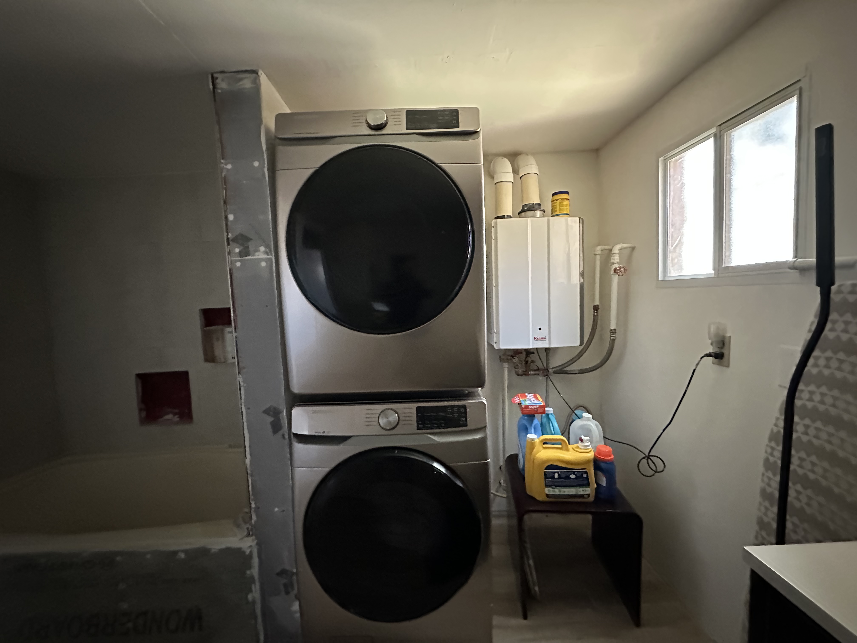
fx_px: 347
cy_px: 322
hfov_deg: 102.1
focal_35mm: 14
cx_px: 428
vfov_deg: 85.7
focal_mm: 2.22
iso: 1600
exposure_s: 1/40
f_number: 2.2
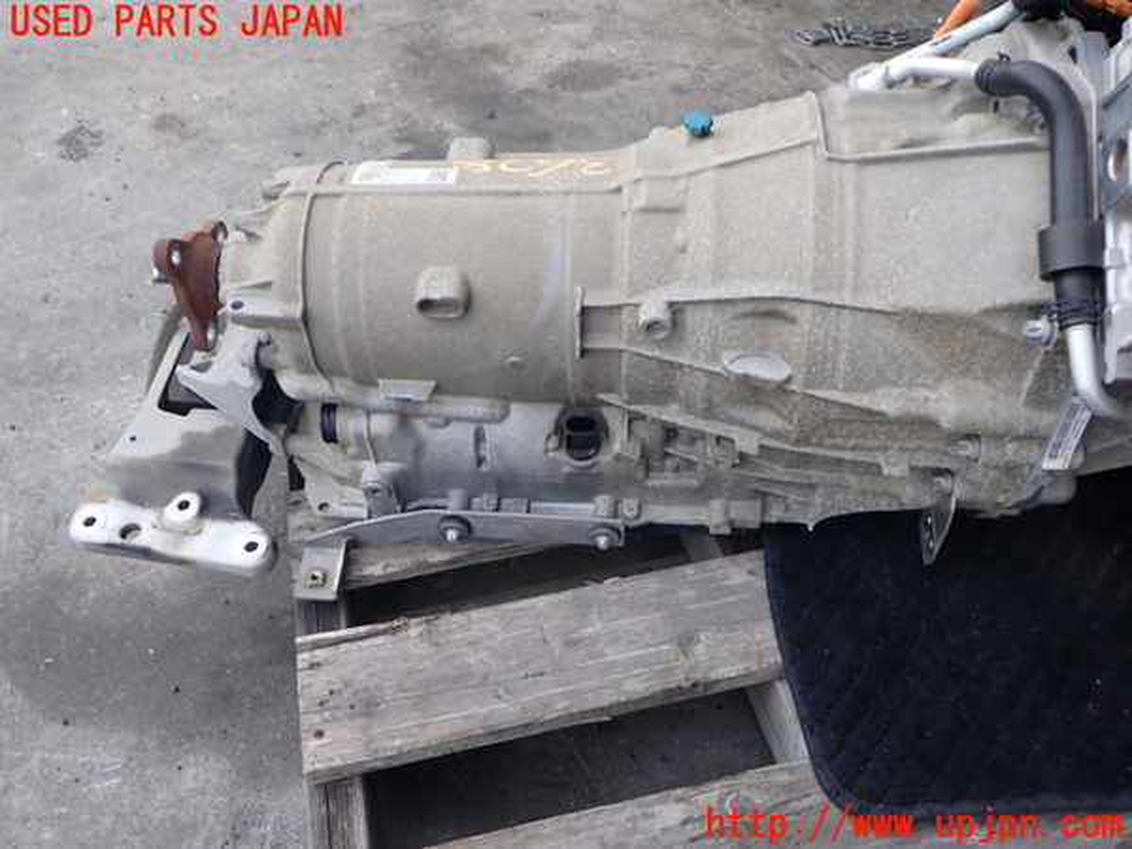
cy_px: 424
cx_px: 566
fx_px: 981
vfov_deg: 46.8
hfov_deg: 60.0
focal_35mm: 30
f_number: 2.3
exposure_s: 1/50
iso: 200
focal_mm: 5.4
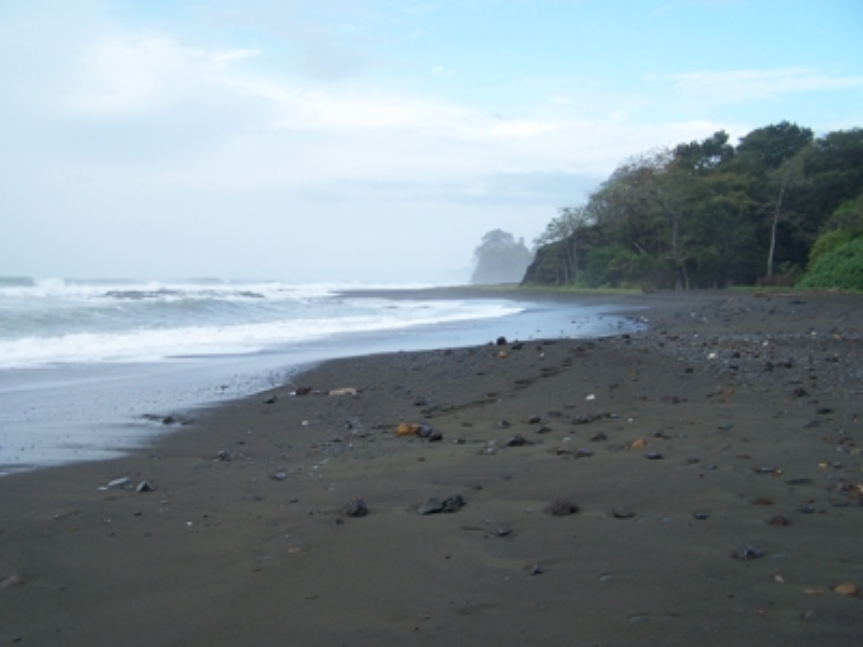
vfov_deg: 37.7
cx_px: 432
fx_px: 947
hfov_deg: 49.0
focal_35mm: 38
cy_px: 324
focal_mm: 6.3
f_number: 2.8
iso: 80
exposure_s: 1/350
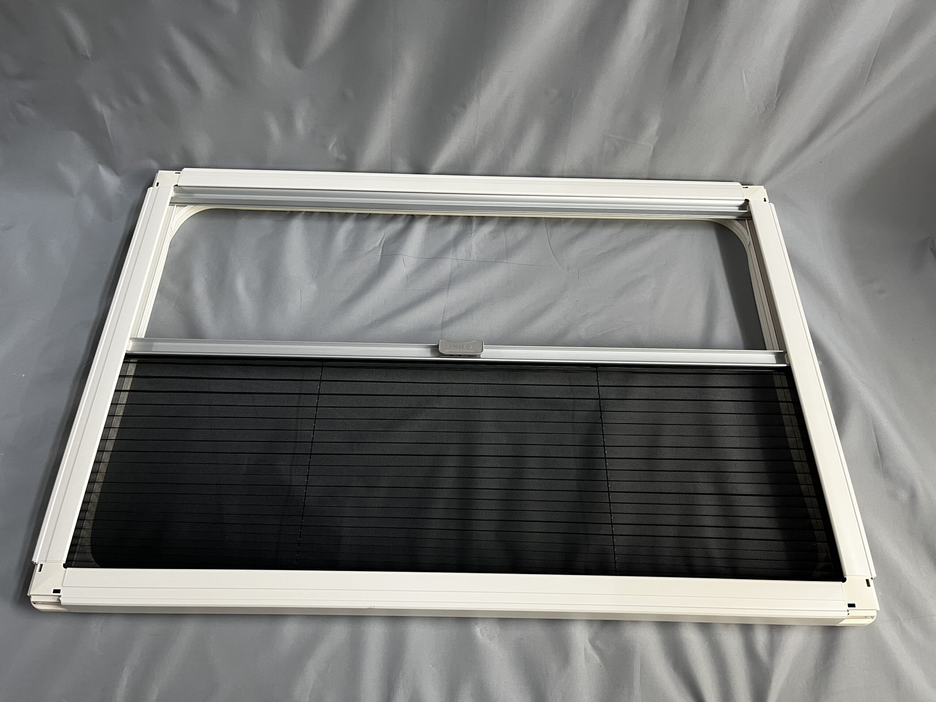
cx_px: 468
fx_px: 703
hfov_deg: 67.3
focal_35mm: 26
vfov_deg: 53.1
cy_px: 351
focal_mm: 5.1
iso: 100
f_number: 1.6
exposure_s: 1/50
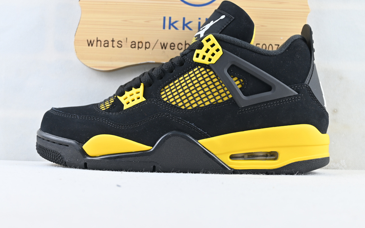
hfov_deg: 39.7
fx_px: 505
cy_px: 107
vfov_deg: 25.4
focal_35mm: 51
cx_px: 184
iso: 100
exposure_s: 1/25
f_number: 5
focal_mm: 32.5
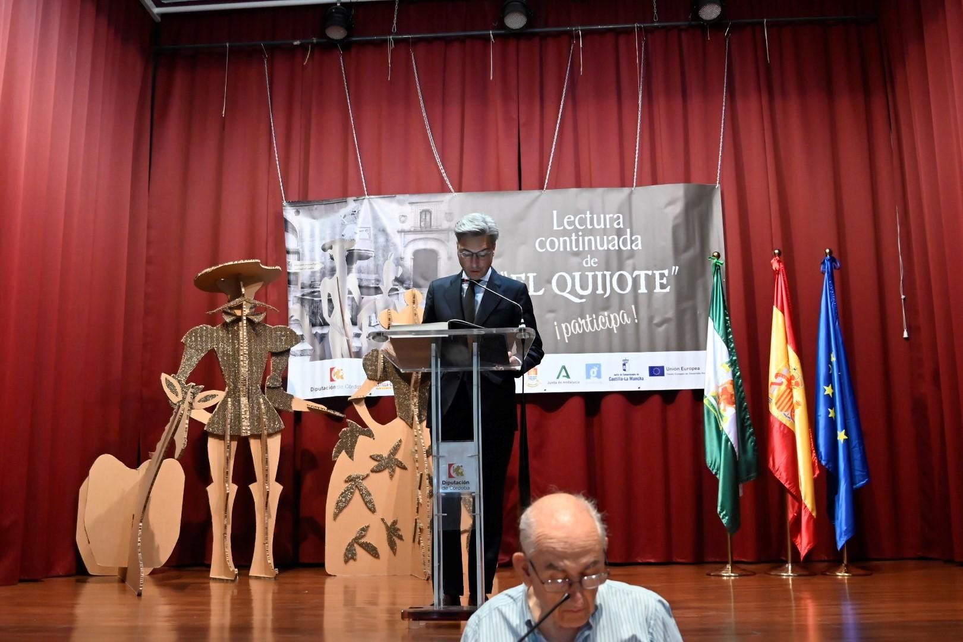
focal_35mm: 36
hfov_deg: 53.1
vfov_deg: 36.9
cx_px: 482
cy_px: 321
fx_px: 963
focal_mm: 24
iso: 2500
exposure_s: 1/250
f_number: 2.8
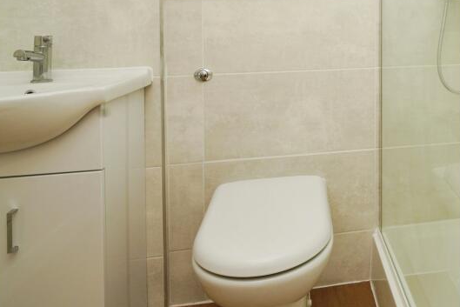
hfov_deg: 55.1
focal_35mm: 31
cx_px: 383
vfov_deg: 39.5
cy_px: 35
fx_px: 396
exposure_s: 1/20
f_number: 7.1
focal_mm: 16
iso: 200
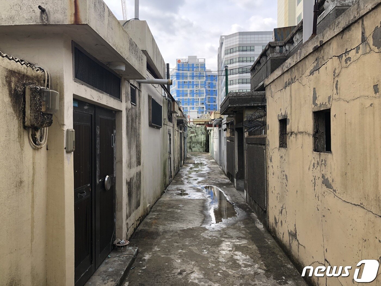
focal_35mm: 28
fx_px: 308
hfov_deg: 63.4
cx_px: 190
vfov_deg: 49.7
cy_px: 143
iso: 20
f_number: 1.8
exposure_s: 1/414
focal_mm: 3.99
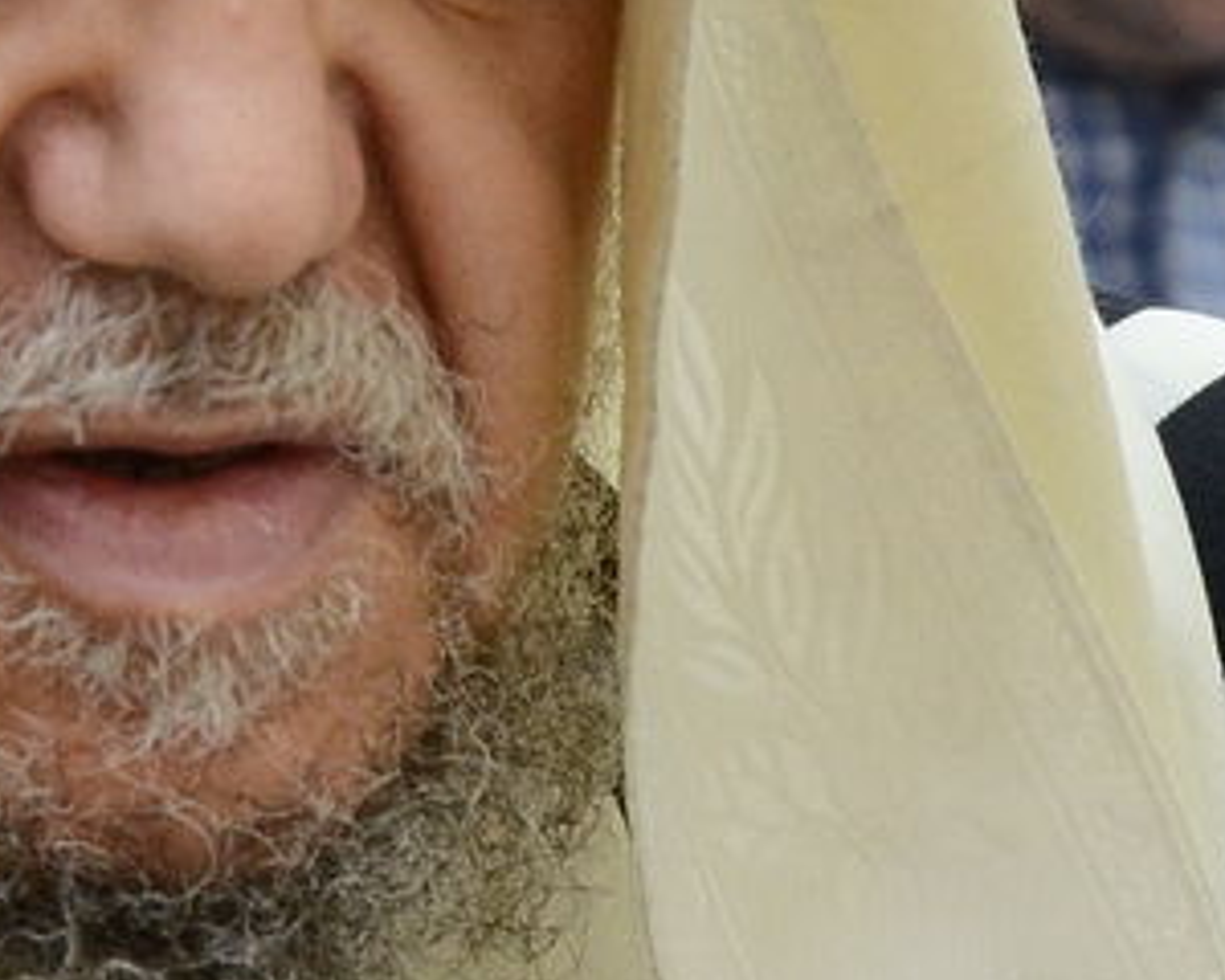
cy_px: 247
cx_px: 184
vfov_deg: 3.1
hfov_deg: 3.9
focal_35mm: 492
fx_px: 17844
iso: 1250
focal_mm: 75
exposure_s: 1/60
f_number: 5.3
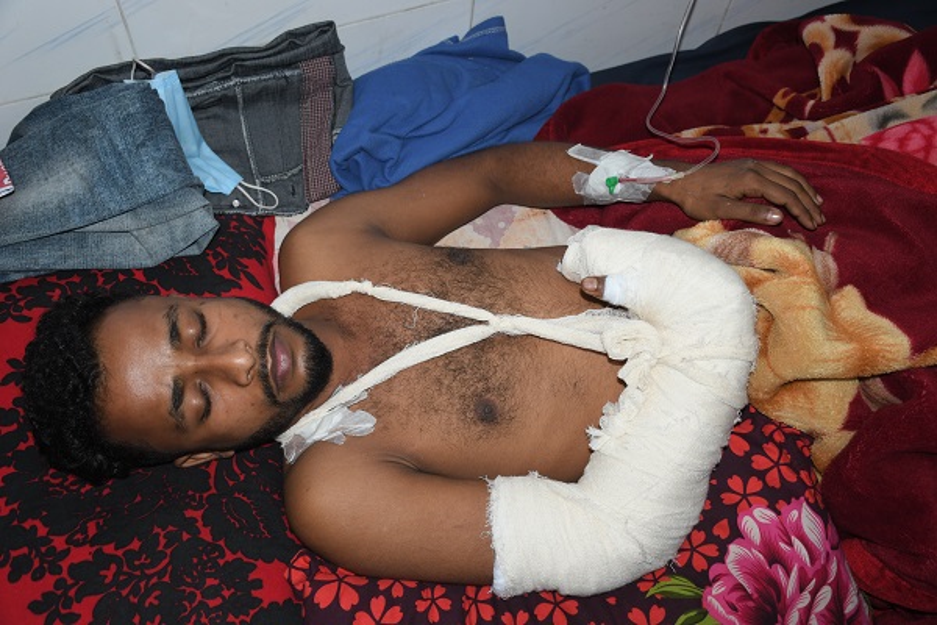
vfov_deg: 34.2
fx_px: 1015
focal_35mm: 39
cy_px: 312
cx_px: 468
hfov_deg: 49.6
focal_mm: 26
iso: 400
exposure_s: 1/60
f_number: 4
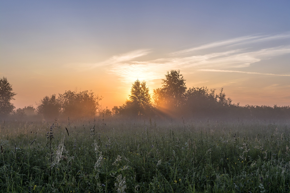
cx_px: 145
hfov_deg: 37.9
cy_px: 96
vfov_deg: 25.8
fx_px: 423
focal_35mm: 52
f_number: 5.6
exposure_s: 1/400
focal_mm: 35
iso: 100
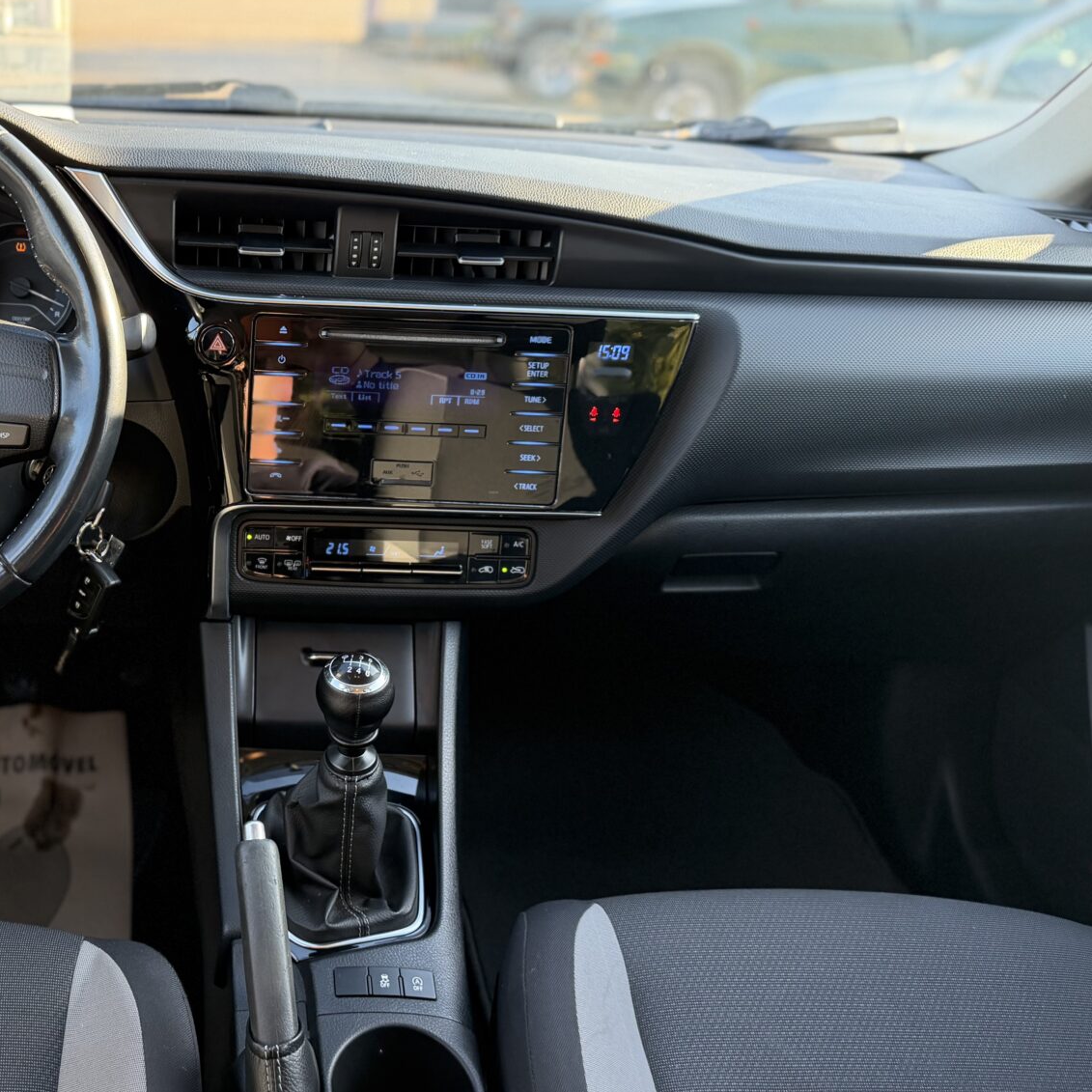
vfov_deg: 46.0
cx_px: 246
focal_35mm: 36
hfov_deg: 44.2
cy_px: 558
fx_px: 1285
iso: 200
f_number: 1.78
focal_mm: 6.76
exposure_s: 1/150
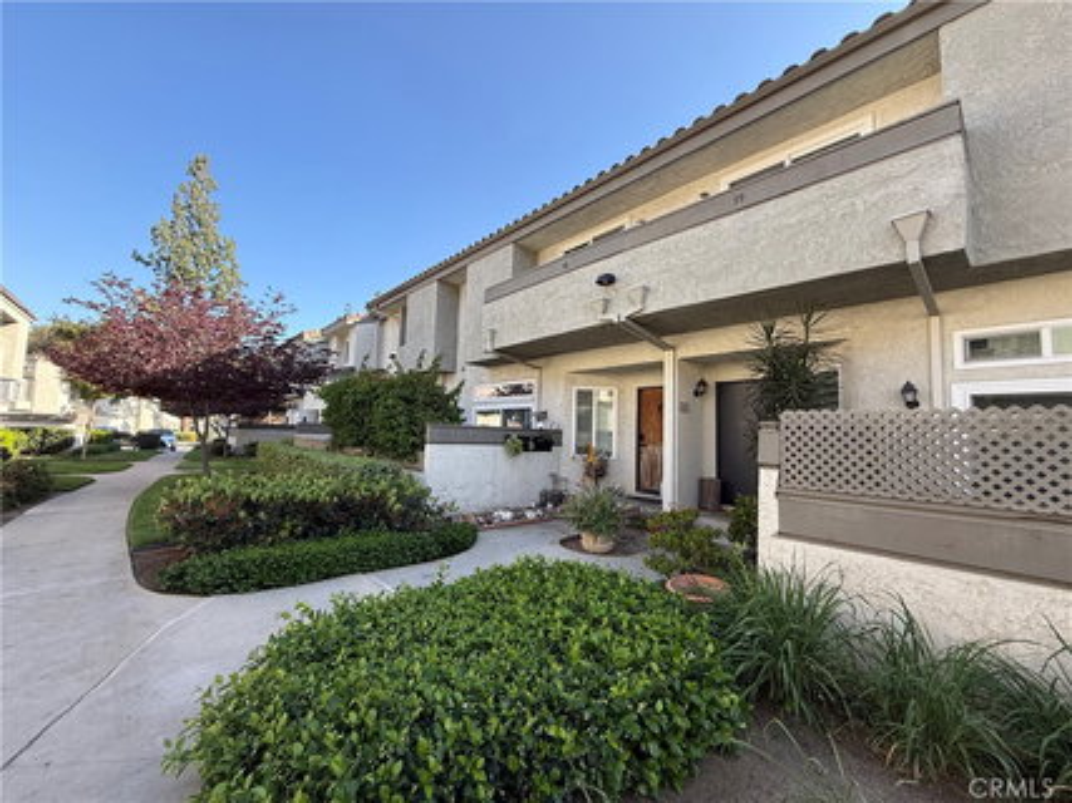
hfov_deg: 102.1
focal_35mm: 14
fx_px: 433
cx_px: 536
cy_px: 402
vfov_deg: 85.6
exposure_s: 1/430
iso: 64
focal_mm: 2.22
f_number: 2.2
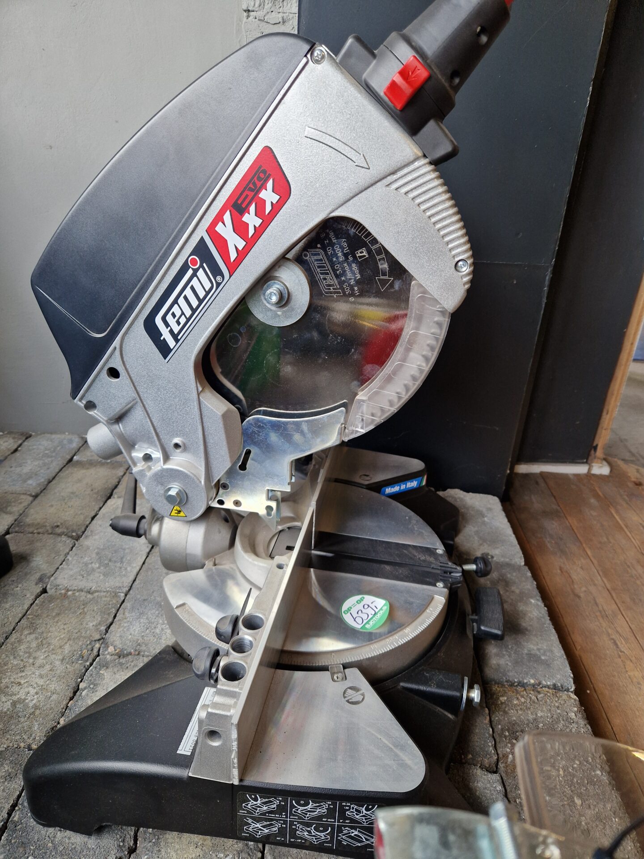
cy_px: 430
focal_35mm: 23
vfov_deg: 73.9
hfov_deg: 58.9
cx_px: 322
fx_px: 571
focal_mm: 5.4
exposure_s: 1/180
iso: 100
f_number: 1.8
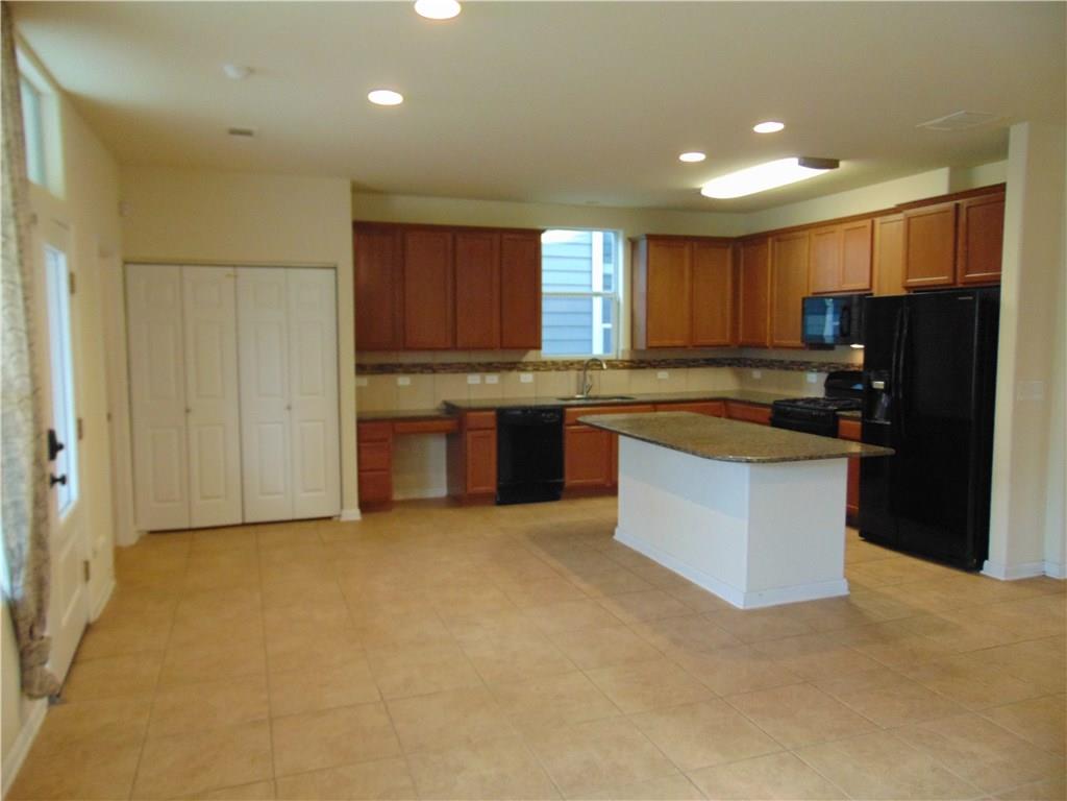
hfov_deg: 69.4
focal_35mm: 25
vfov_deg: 54.9
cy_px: 400
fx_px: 771
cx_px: 534
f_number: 3
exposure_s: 1/30
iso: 320
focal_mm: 4.5
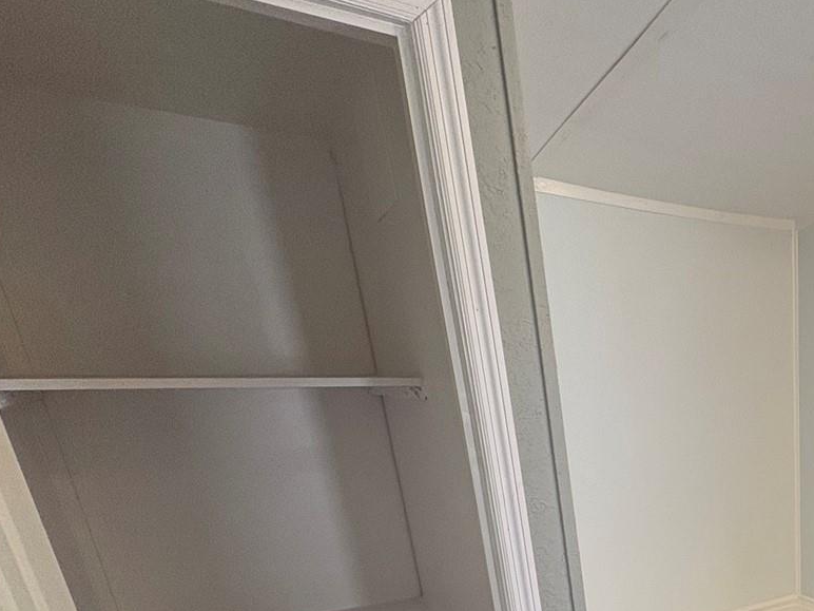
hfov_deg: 49.1
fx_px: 682
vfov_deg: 42.4
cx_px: 833
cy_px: 596
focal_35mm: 29
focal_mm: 2.22
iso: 125
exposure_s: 1/60
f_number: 2.2
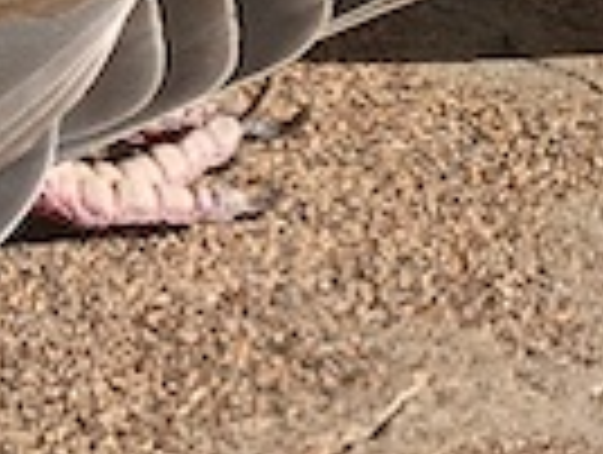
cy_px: -508
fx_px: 3769
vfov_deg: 6.6
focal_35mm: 216
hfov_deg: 8.7
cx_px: -540
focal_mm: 4.15
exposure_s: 1/1789
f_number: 2.2
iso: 25
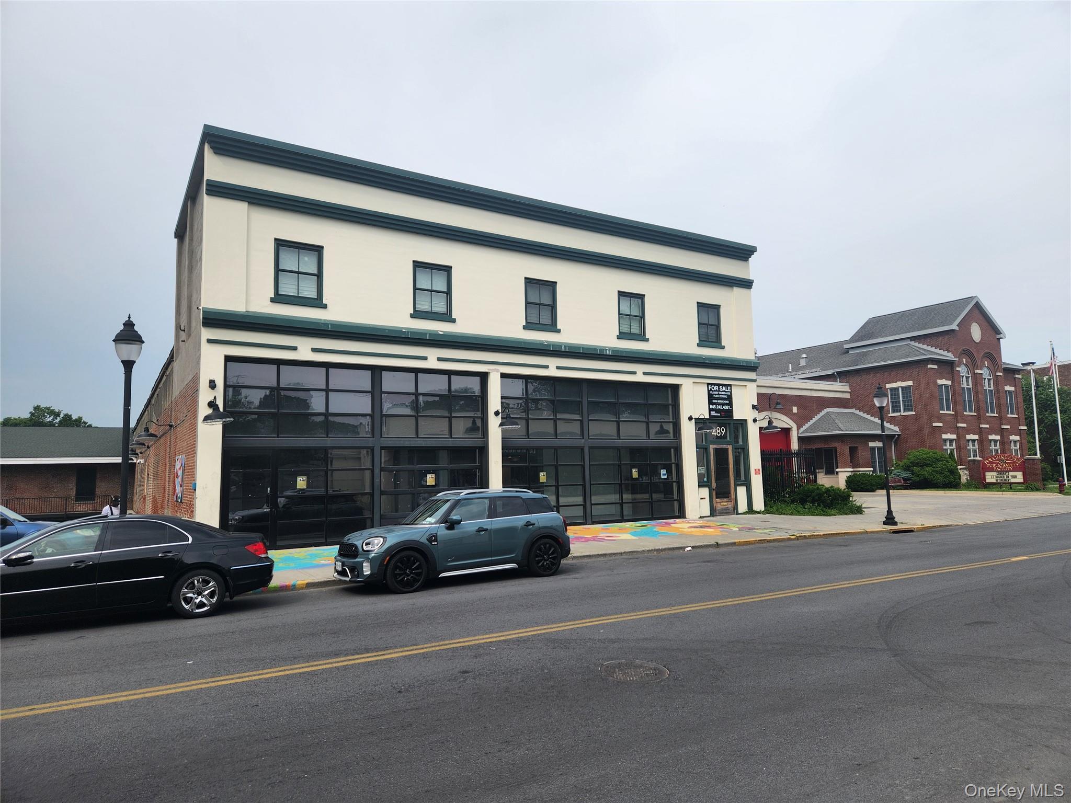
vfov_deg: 58.9
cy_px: 402
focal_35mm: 23
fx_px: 712
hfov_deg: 73.9
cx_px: 536
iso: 20
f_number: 1.8
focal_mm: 5.4
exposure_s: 1/1384
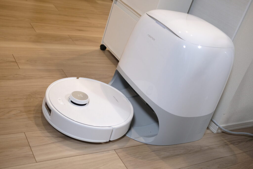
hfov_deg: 47.4
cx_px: 126
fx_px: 288
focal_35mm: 41
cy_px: 84
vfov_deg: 32.6
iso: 1250
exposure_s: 1/100
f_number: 2.8
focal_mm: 27
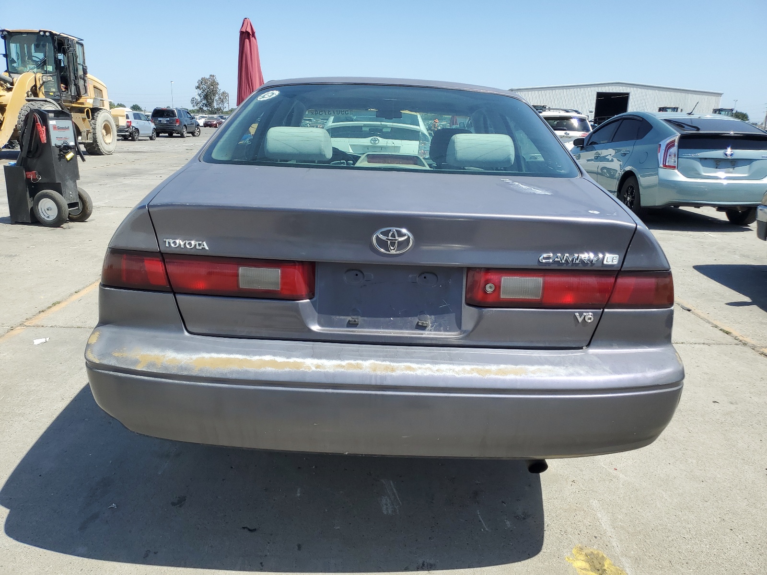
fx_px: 576
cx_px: 384
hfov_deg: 67.3
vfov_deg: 53.1
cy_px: 288
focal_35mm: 26
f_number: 1.5
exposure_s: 1/2500
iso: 50
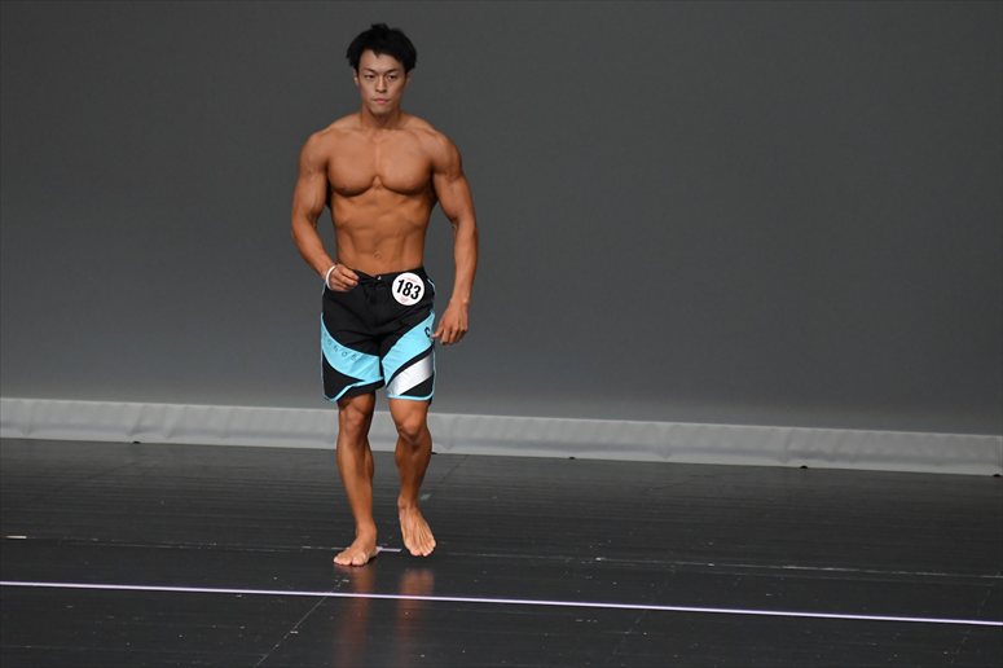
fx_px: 10443
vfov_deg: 3.7
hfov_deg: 5.5
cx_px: 502
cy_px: 334
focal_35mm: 375
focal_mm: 250
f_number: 5.6
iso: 4000
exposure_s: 1/400
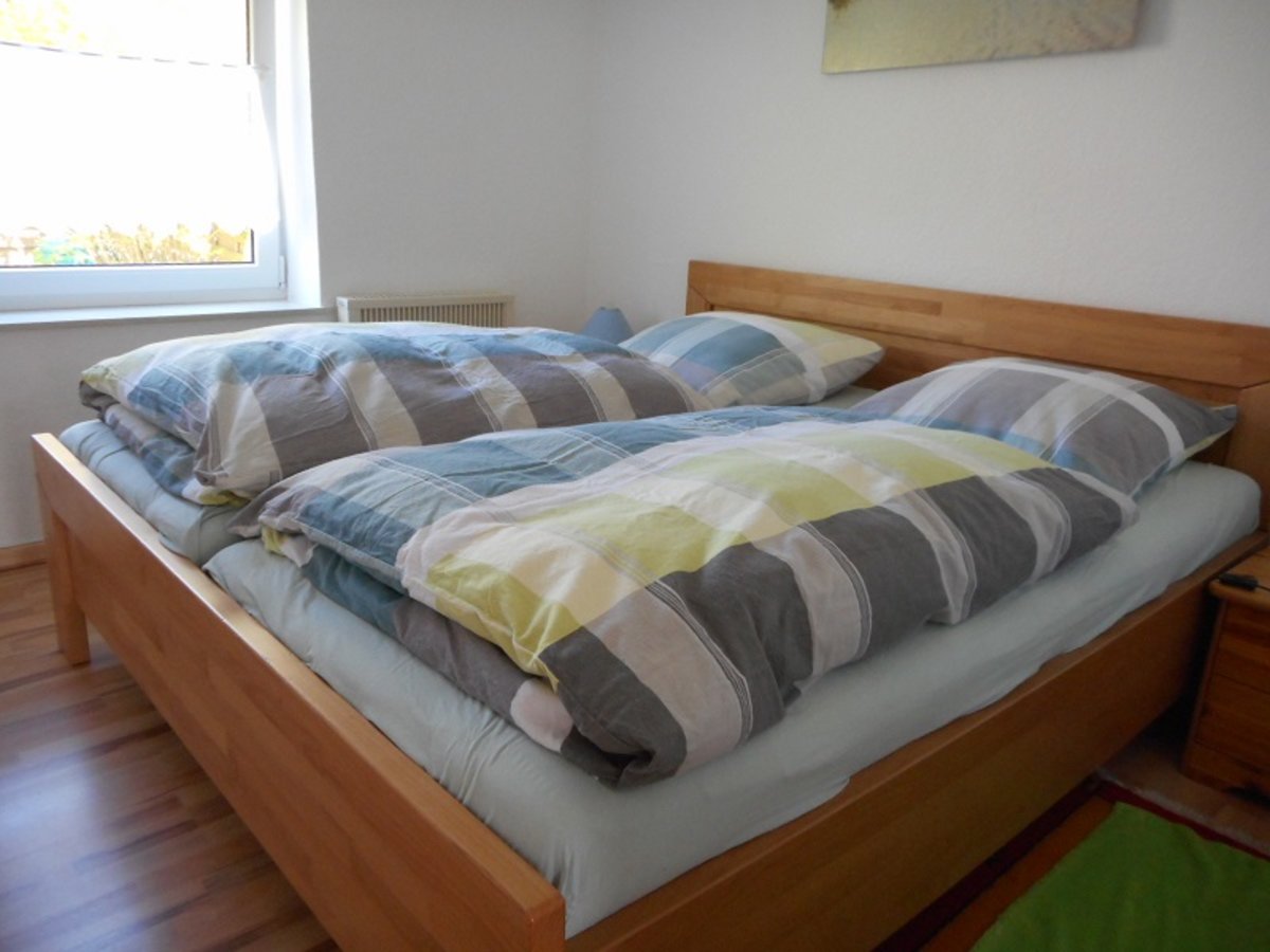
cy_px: 476
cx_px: 635
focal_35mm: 25
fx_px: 917
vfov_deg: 54.9
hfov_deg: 69.4
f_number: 3.7
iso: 320
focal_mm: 4.5
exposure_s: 1/30
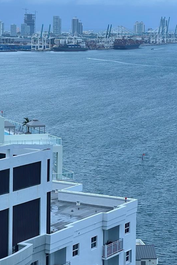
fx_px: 885
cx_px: 52
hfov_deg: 11.4
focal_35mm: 120
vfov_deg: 17.0
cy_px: 92
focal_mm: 9
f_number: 2.8
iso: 32
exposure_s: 1/277
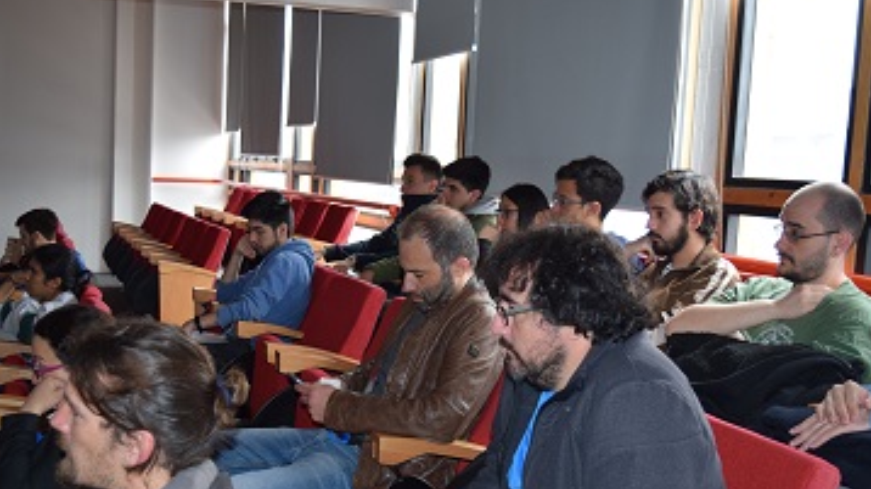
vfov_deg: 25.5
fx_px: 1076
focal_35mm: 47
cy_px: 305
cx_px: 398
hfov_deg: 44.0
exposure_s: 1/60
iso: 800
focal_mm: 25
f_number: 4
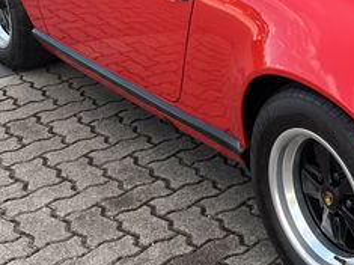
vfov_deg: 17.0
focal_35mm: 85
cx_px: 446
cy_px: 11
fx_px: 869
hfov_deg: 21.1
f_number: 1.6
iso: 50
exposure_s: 1/605
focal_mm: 5.1
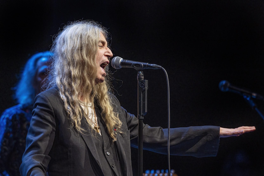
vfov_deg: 4.0
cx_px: 132
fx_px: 2491
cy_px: 88
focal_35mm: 340
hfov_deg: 6.1
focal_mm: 340
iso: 3200
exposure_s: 1/800
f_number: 6
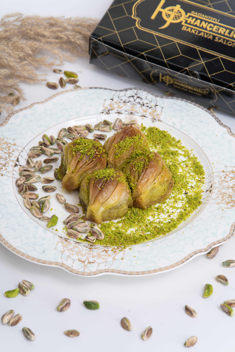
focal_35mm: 85
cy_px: 176
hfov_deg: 16.1
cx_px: 118
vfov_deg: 23.9
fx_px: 832
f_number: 9
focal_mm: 85
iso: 320
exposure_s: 1/80
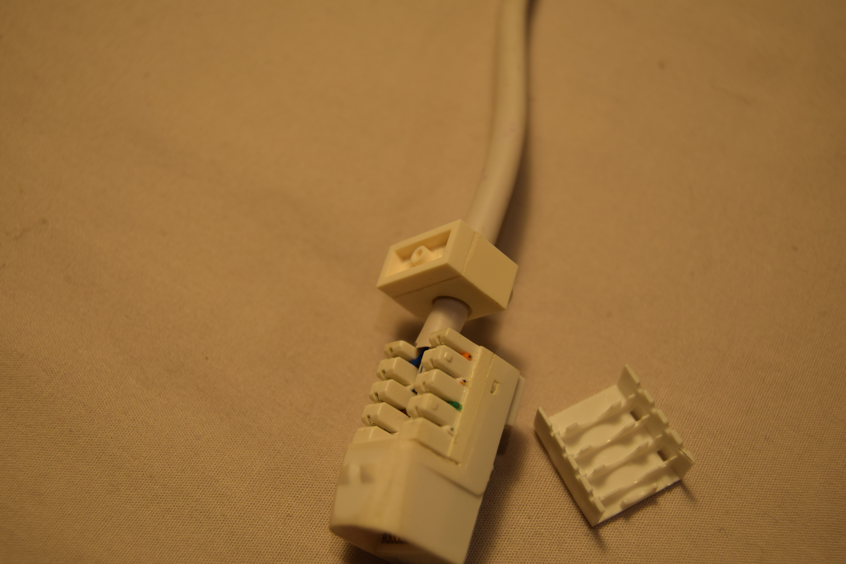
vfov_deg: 28.9
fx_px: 1093
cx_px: 423
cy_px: 282
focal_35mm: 46
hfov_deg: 42.3
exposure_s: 1/100
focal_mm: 31
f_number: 5
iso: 400
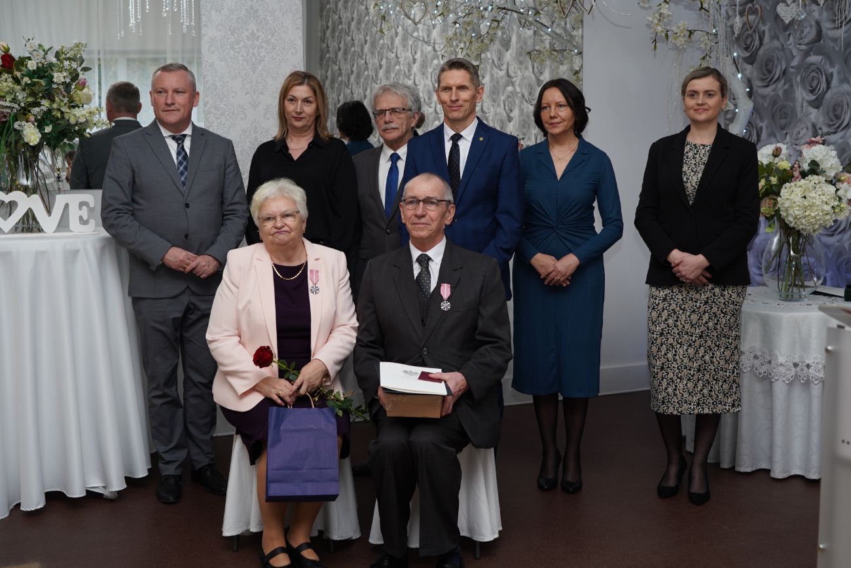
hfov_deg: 44.5
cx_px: 426
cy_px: 284
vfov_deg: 30.5
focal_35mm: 44
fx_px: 1040
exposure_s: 1/100
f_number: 5
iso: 400
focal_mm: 44
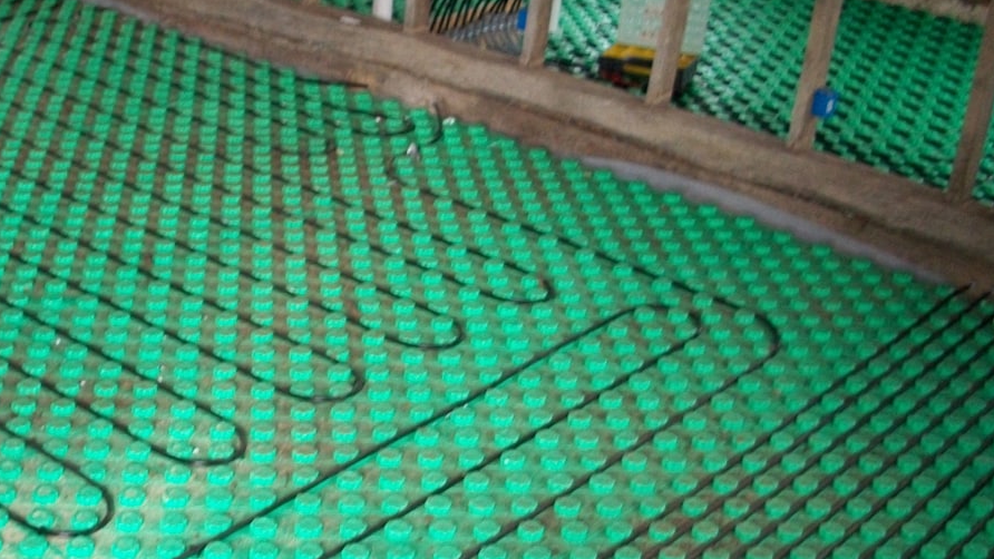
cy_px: 403
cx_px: 267
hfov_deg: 35.9
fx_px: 1503
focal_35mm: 57
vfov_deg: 21.0
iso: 320
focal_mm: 6.3
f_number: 3.1
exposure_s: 1/30
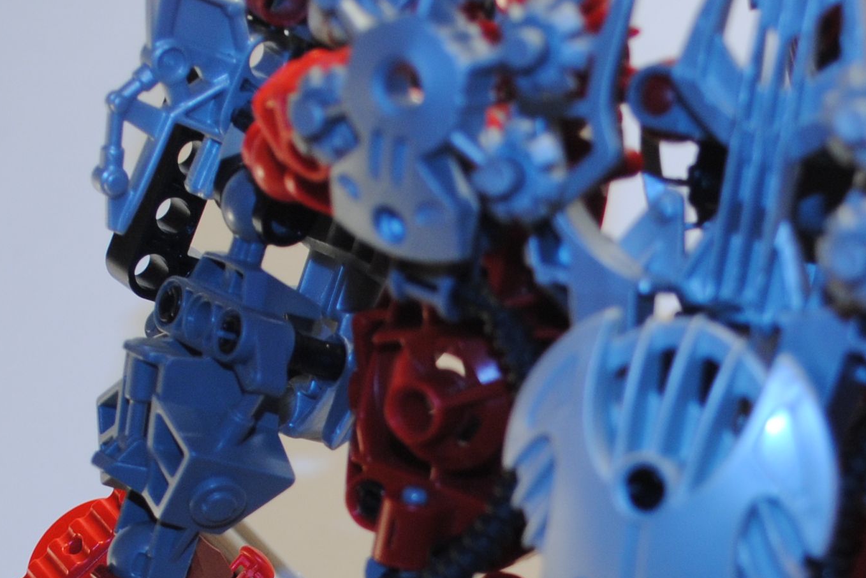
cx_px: 665
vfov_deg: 9.9
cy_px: 672
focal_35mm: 137
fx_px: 3296
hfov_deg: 14.9
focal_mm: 32
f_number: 4.8
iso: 200
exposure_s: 1/25
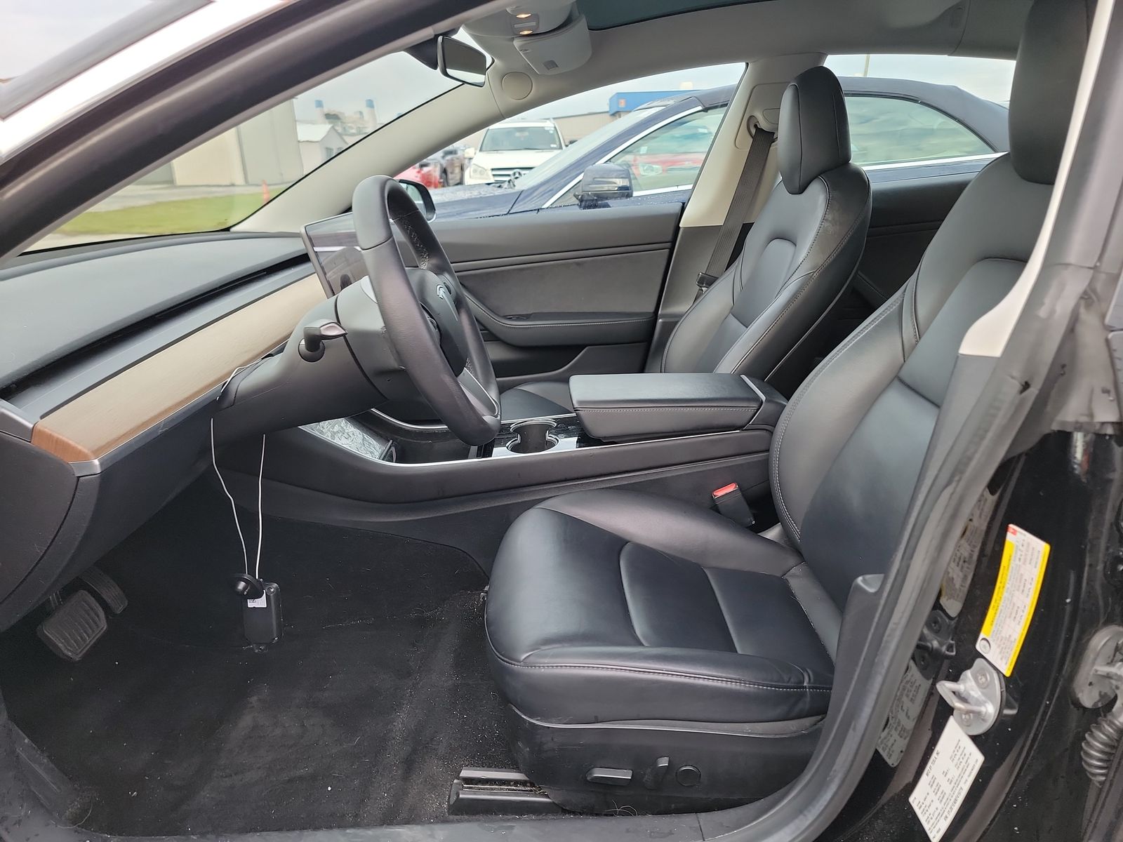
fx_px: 779
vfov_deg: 56.8
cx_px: 562
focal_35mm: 24
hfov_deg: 71.6
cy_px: 421
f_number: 1.8
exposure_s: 1/59
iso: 103
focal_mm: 6.7
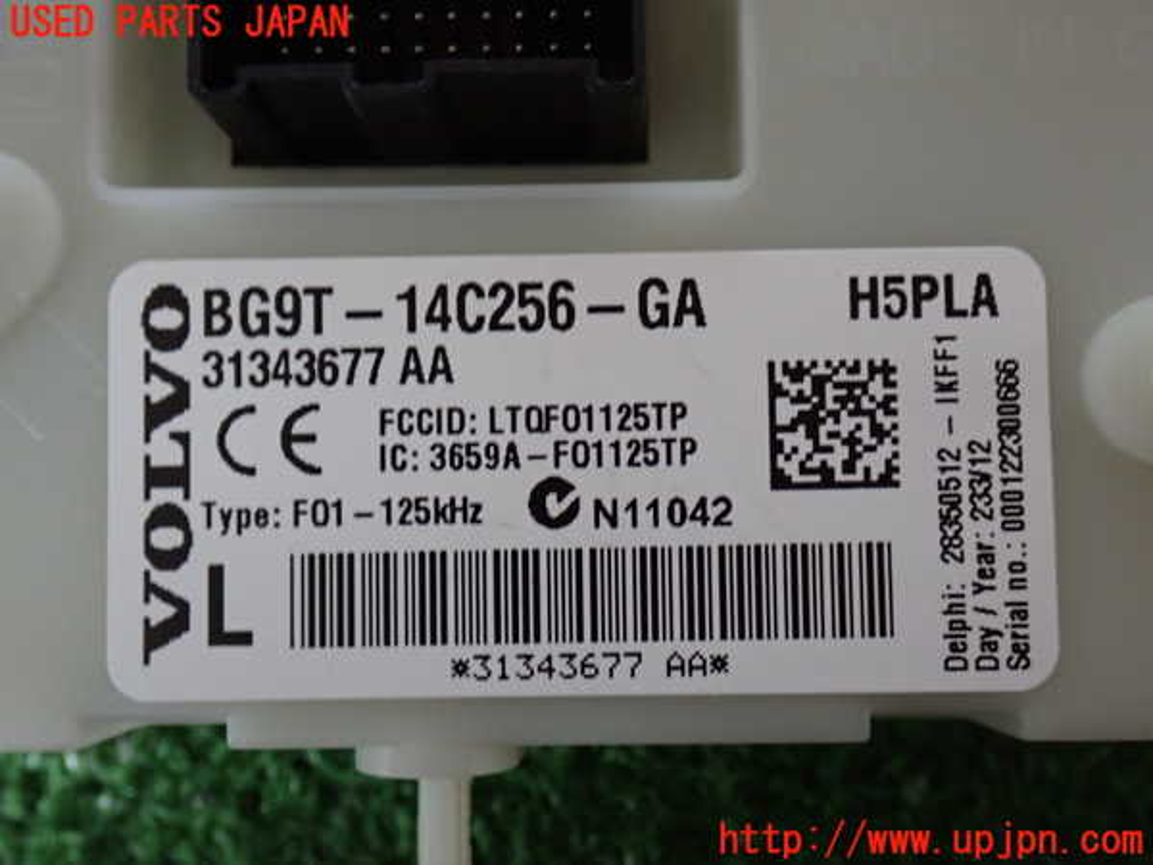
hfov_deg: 40.4
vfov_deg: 30.9
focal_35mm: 47
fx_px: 1565
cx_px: 576
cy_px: 432
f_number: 3.1
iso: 800
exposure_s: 1/30
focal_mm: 8.4
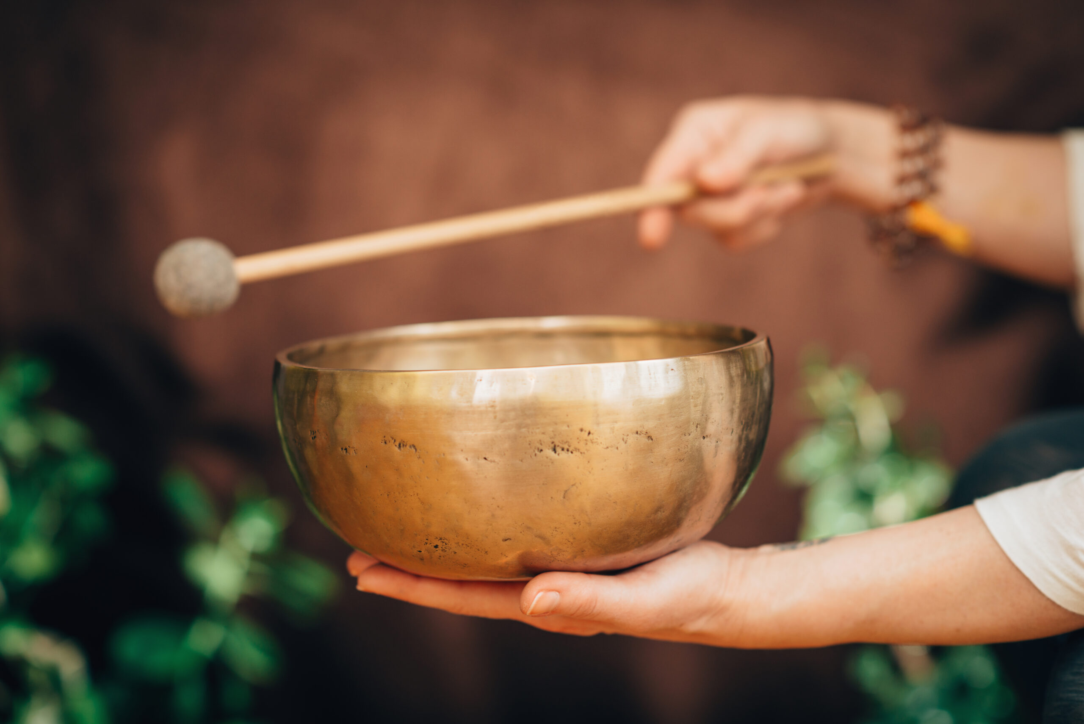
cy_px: 362
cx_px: 542
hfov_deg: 23.9
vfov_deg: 16.1
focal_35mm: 85
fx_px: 2560
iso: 200
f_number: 2.8
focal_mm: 85
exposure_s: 1/160
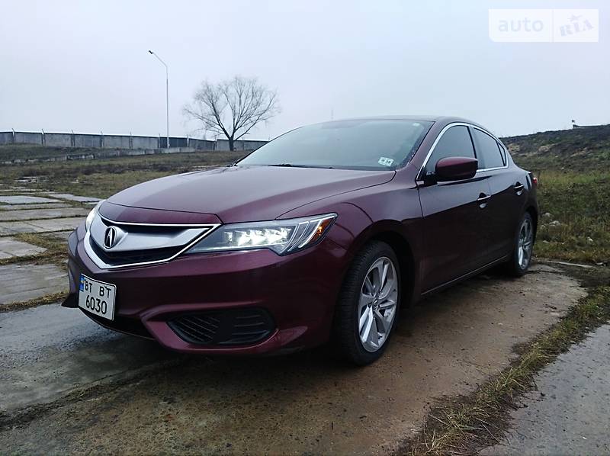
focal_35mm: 26
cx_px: 305
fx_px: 458
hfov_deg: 67.4
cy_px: 228
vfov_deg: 53.0
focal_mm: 3.8
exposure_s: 1/120
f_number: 2.2
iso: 190
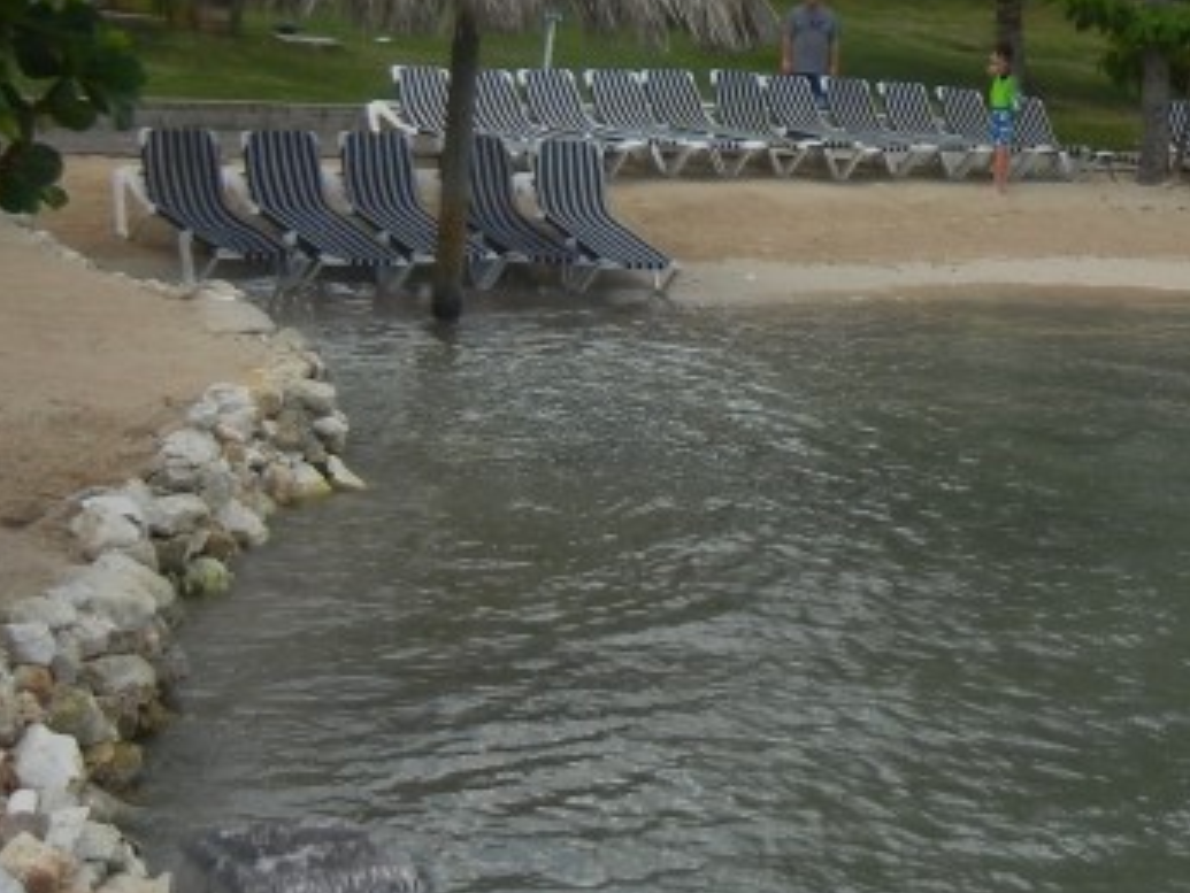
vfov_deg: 16.2
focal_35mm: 89
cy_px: -34
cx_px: 980
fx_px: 3061
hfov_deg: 21.7
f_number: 3.5
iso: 160
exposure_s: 1/922
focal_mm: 5.4
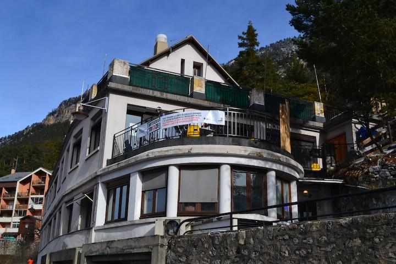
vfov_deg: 36.9
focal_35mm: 36
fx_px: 396
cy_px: 132
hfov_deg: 53.1
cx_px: 198
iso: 360
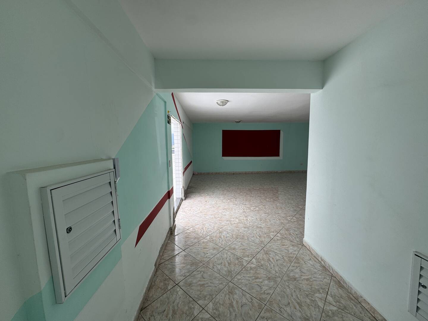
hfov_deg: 102.1
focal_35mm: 14
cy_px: 160
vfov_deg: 85.7
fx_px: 173
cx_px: 214
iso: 40
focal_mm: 2.22
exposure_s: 1/204
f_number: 2.2
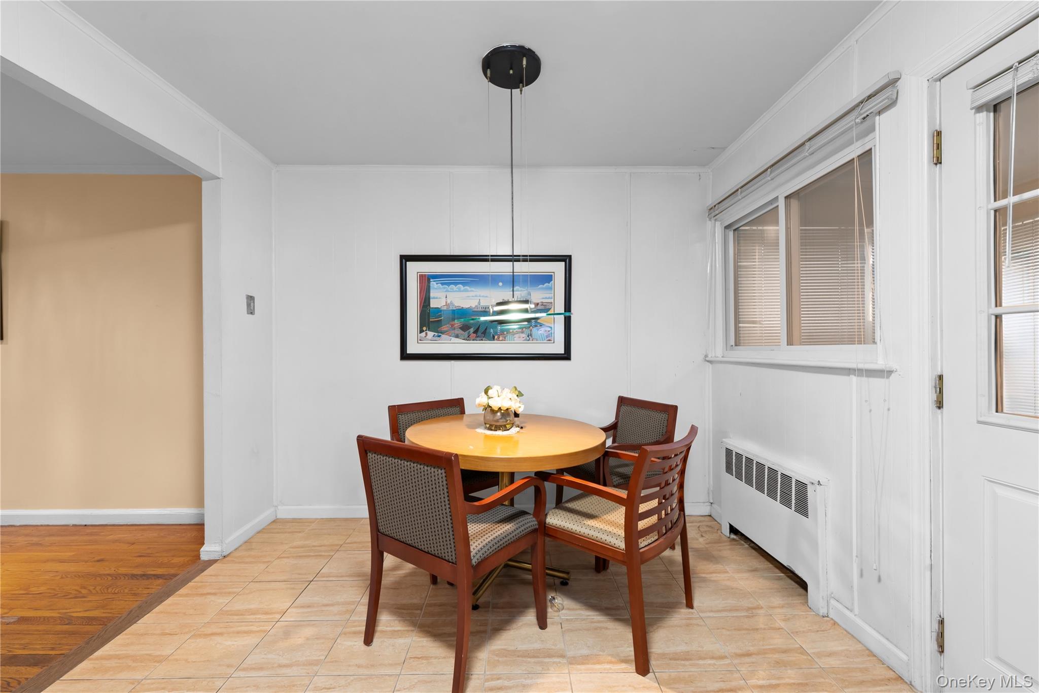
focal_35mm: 14
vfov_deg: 81.2
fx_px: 404
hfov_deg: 104.3
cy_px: 346
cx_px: 520
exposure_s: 1
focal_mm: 14
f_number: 10
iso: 800
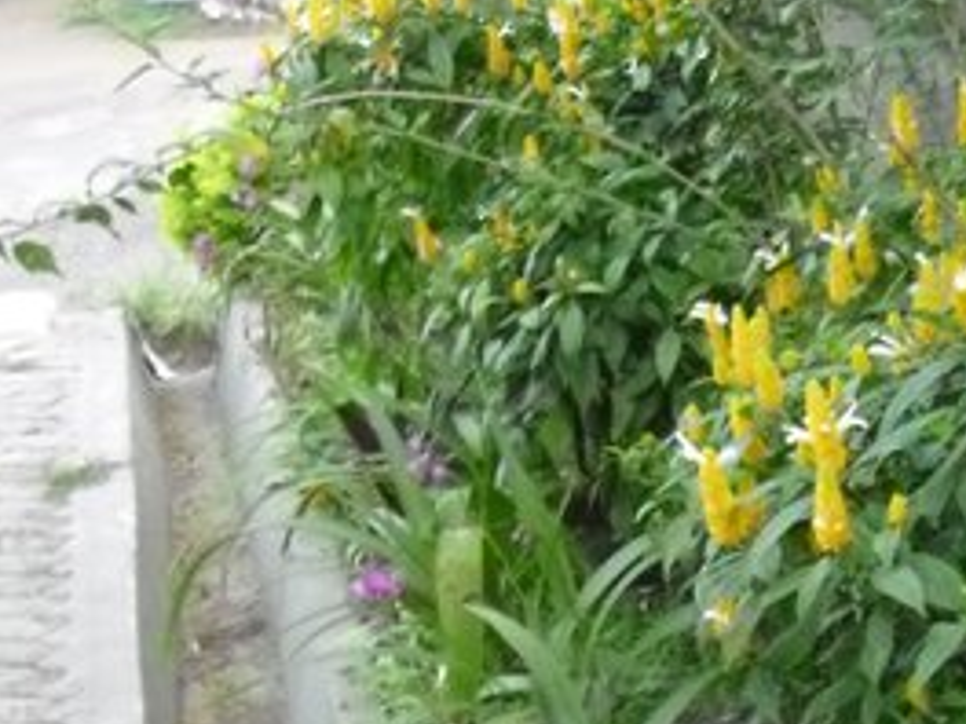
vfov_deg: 12.7
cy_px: 793
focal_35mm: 115
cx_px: 1109
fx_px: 3209
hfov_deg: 16.5
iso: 800
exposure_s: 1/100
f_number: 2.8
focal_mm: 6.2
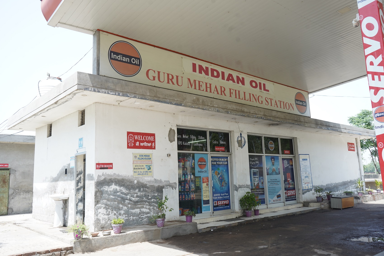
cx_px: 192
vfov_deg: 45.0
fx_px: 309
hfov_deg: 63.7
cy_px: 128
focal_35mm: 29
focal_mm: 29
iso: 200
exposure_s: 1/125
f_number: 7.1
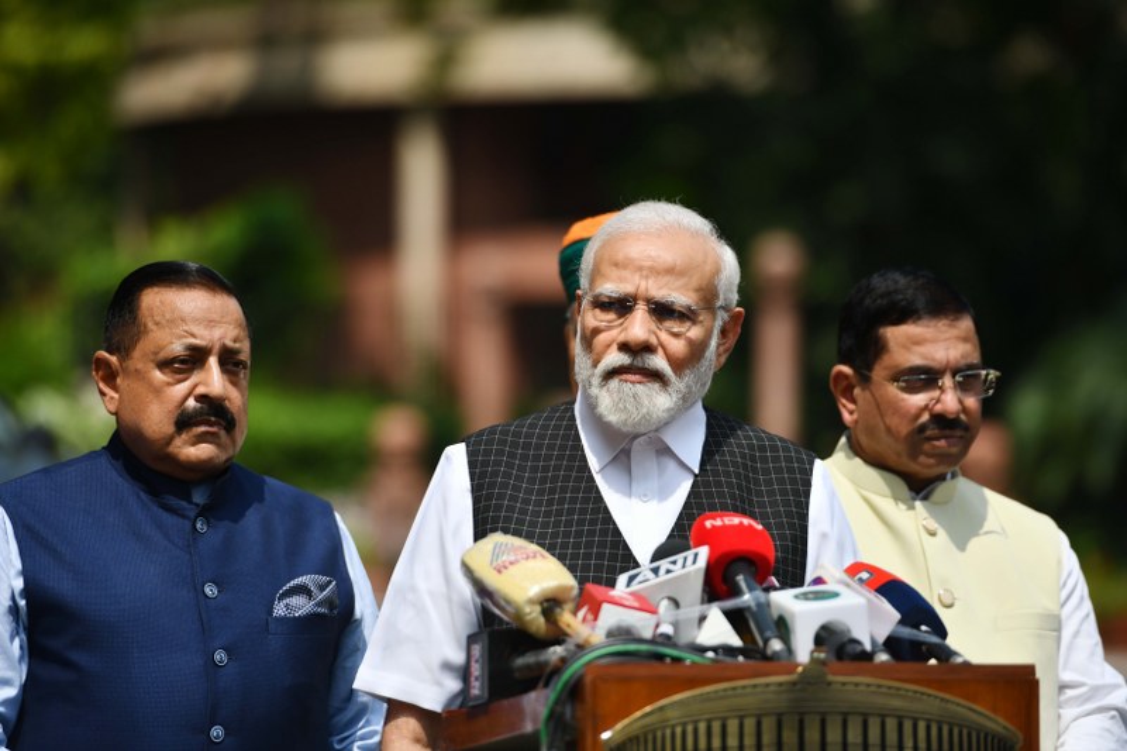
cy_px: 376
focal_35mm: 200
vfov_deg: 6.9
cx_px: 564
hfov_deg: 10.3
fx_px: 6259
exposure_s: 1/6400
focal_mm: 200
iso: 160
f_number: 3.2
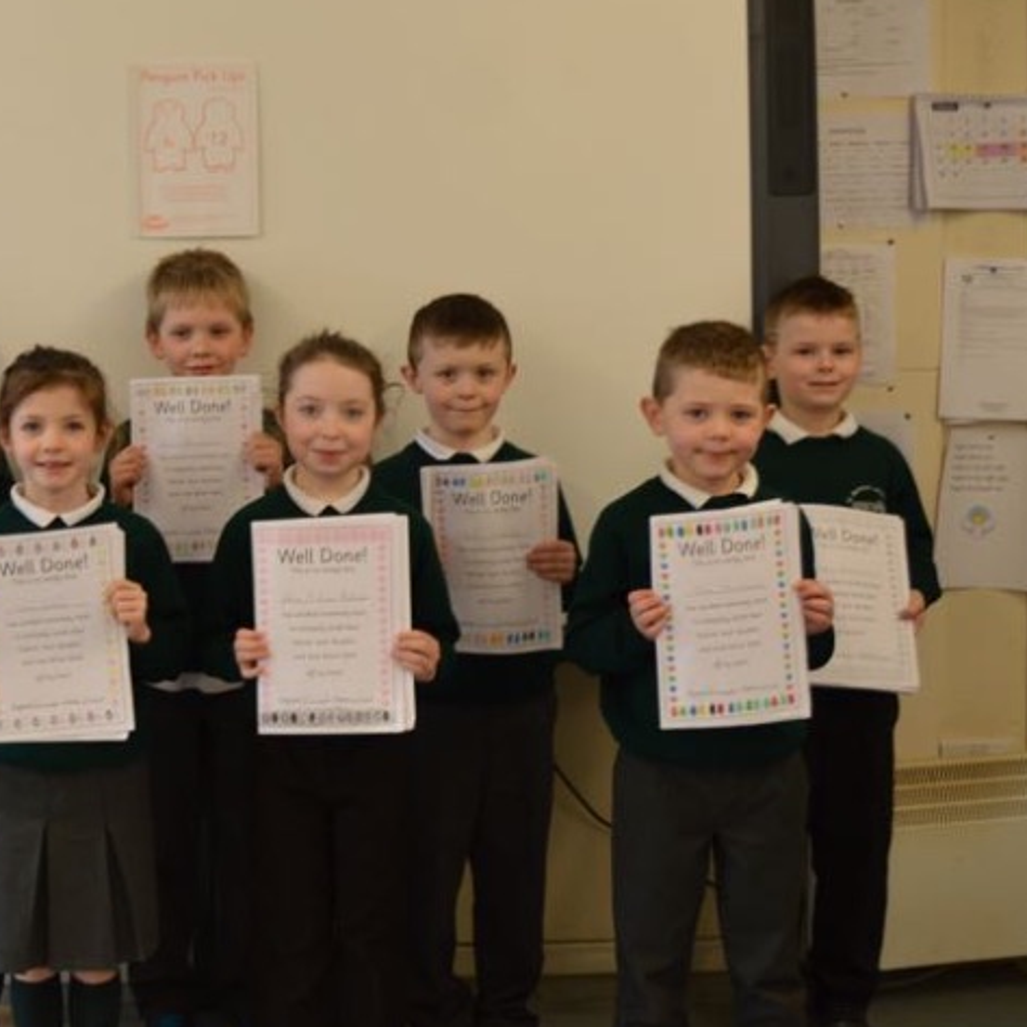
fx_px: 2211
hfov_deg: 25.3
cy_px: 438
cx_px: 93
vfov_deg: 26.1
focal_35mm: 66
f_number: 4
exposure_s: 1/60
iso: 400
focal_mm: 25
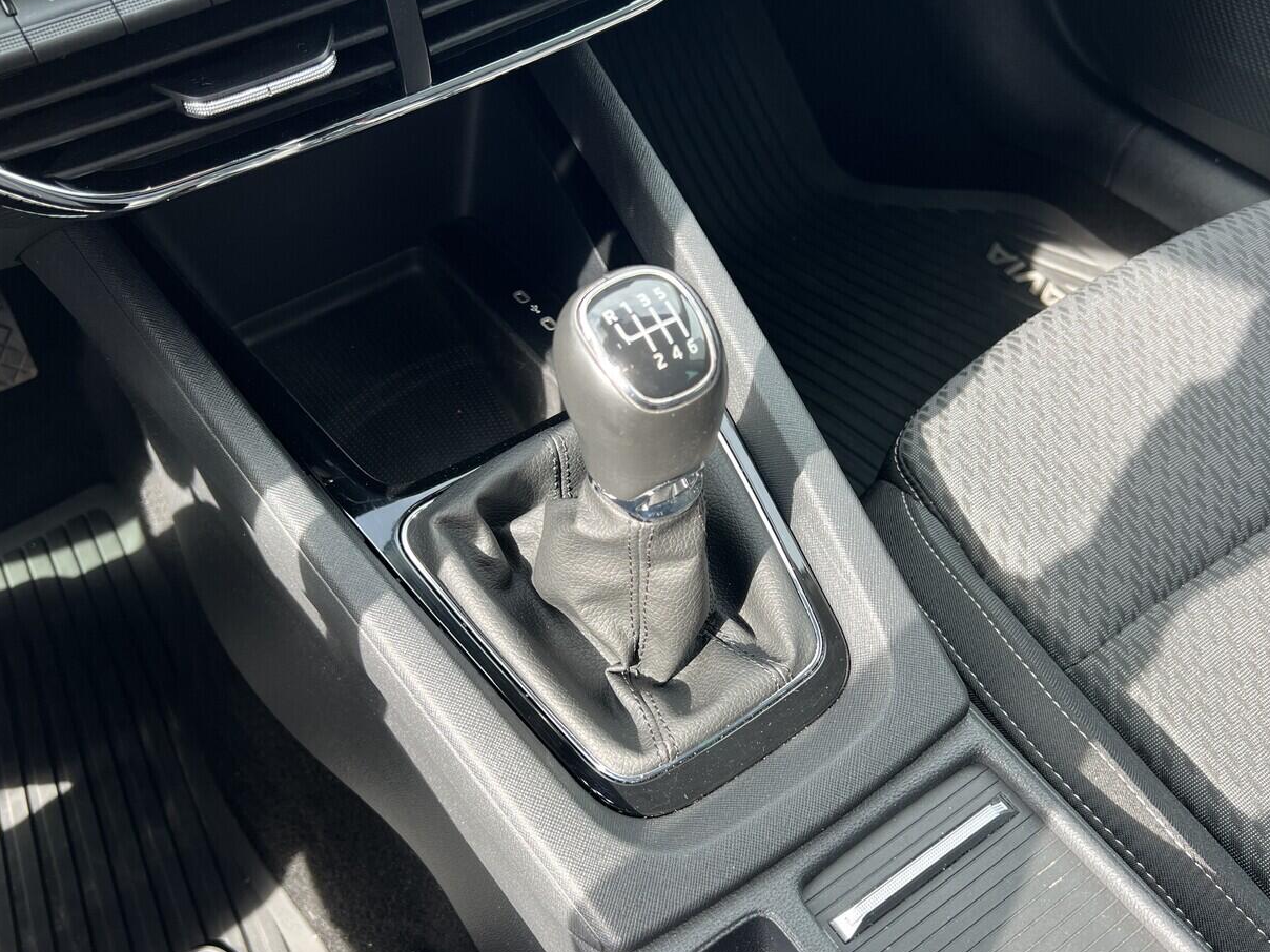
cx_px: 652
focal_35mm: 31
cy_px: 551
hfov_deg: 58.3
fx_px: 1137
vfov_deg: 45.3
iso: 40
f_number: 1.5
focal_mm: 5.7
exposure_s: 1/130
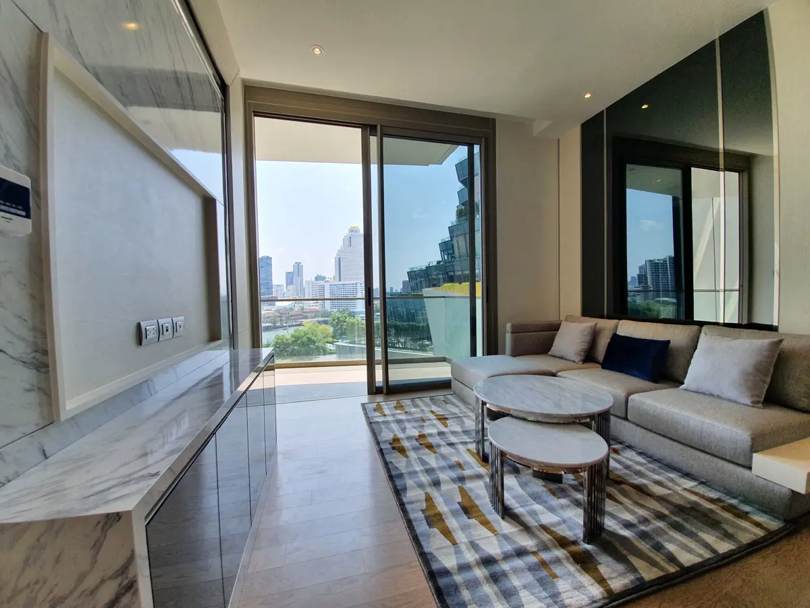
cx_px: 405
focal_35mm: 13
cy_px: 304
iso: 50
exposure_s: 1/183
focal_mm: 1.8
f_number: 2.2
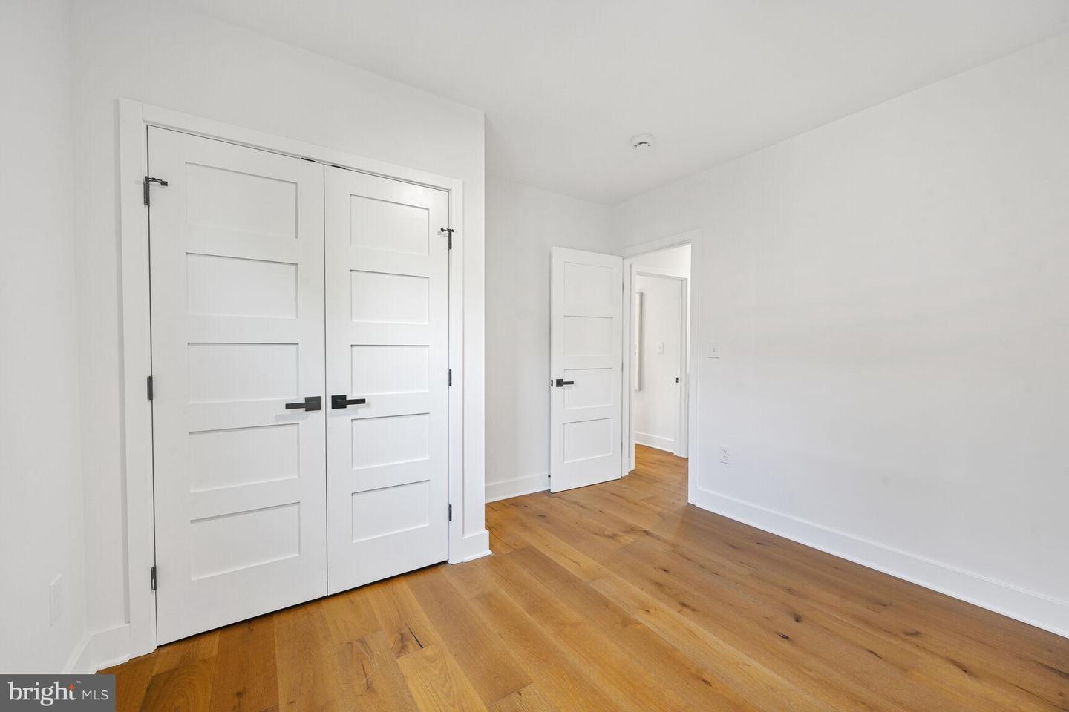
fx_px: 416
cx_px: 534
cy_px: 356
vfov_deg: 81.2
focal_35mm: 14
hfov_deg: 104.3
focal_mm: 14
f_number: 9
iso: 200
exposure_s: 1/4
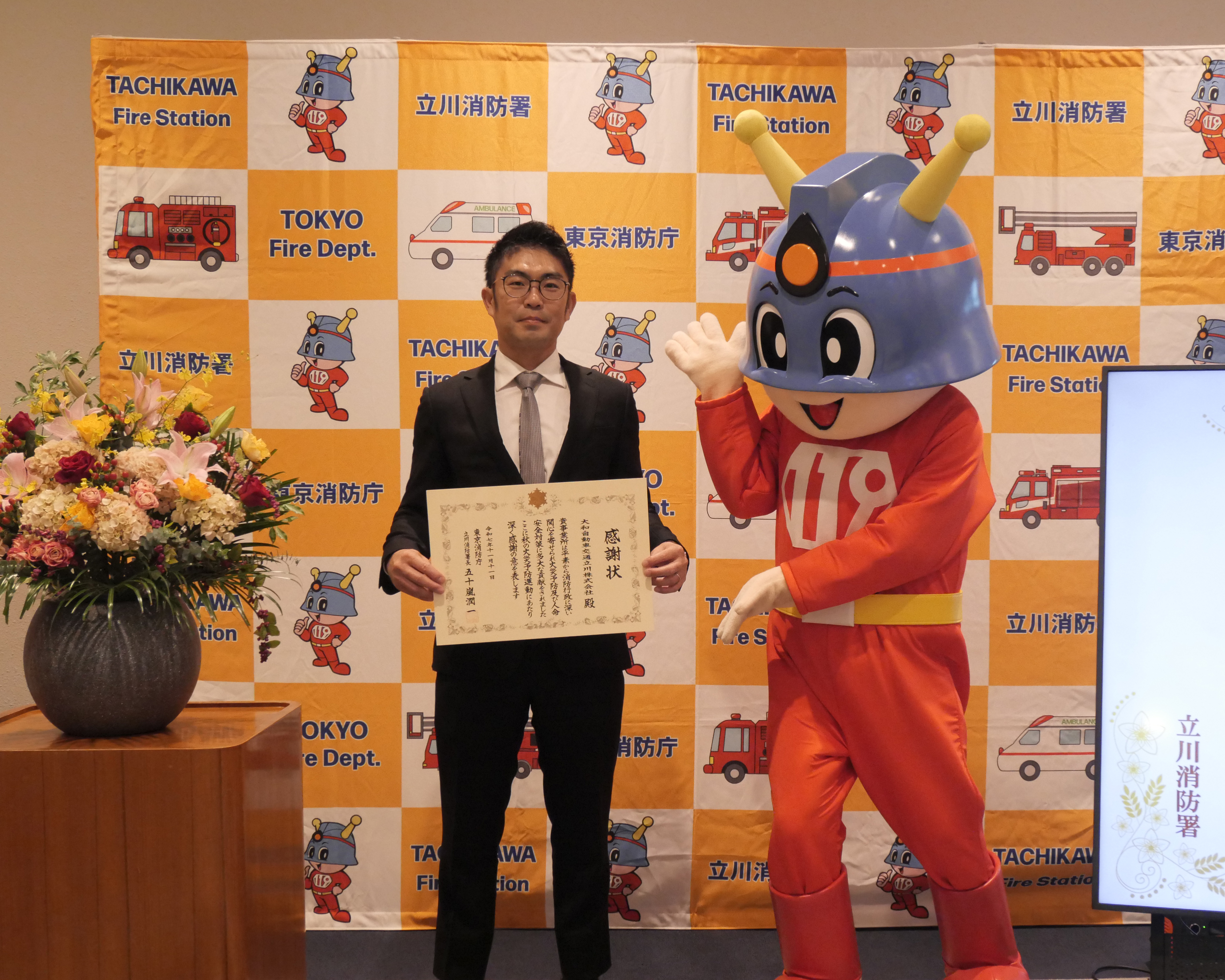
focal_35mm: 44
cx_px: 687
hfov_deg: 41.9
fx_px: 1595
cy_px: 535
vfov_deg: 34.1
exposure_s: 1/60
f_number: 4.3
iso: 2000
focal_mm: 19
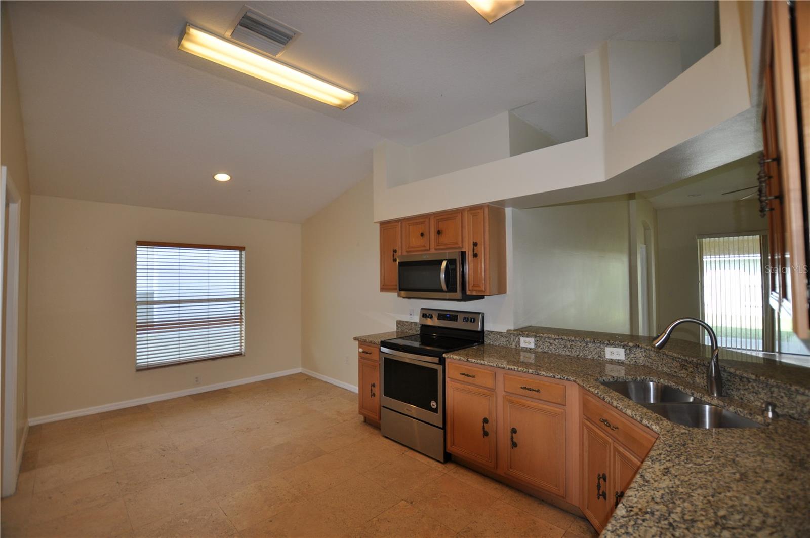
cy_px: 269
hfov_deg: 100.5
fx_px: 337
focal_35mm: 15
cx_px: 405
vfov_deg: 77.2
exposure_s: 1/200
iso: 250
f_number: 3.5
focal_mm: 10
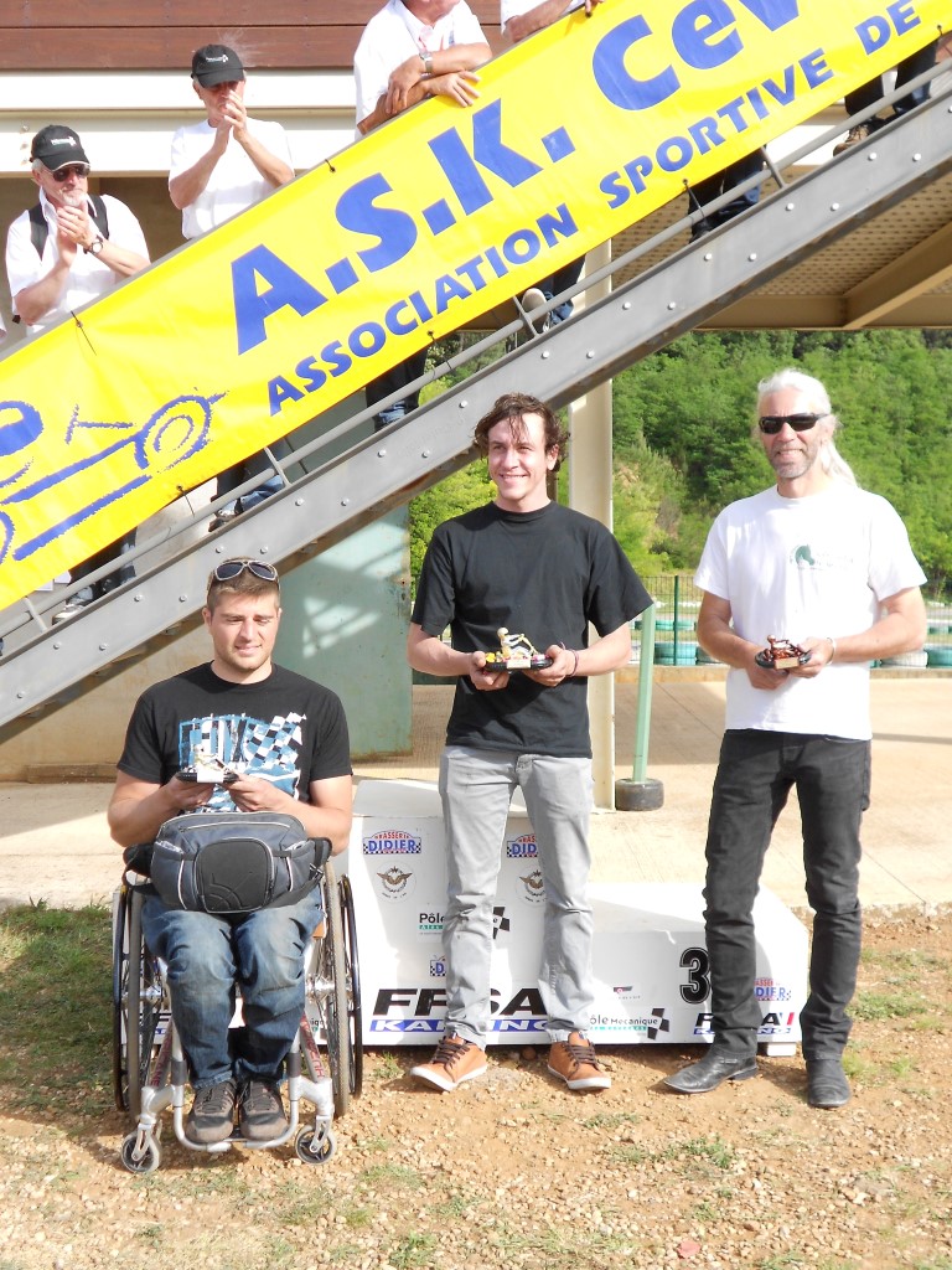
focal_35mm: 43
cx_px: 476
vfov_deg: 43.9
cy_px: 635
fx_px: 1577
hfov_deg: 33.6
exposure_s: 1/250
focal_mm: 7.9
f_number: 4.2
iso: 80
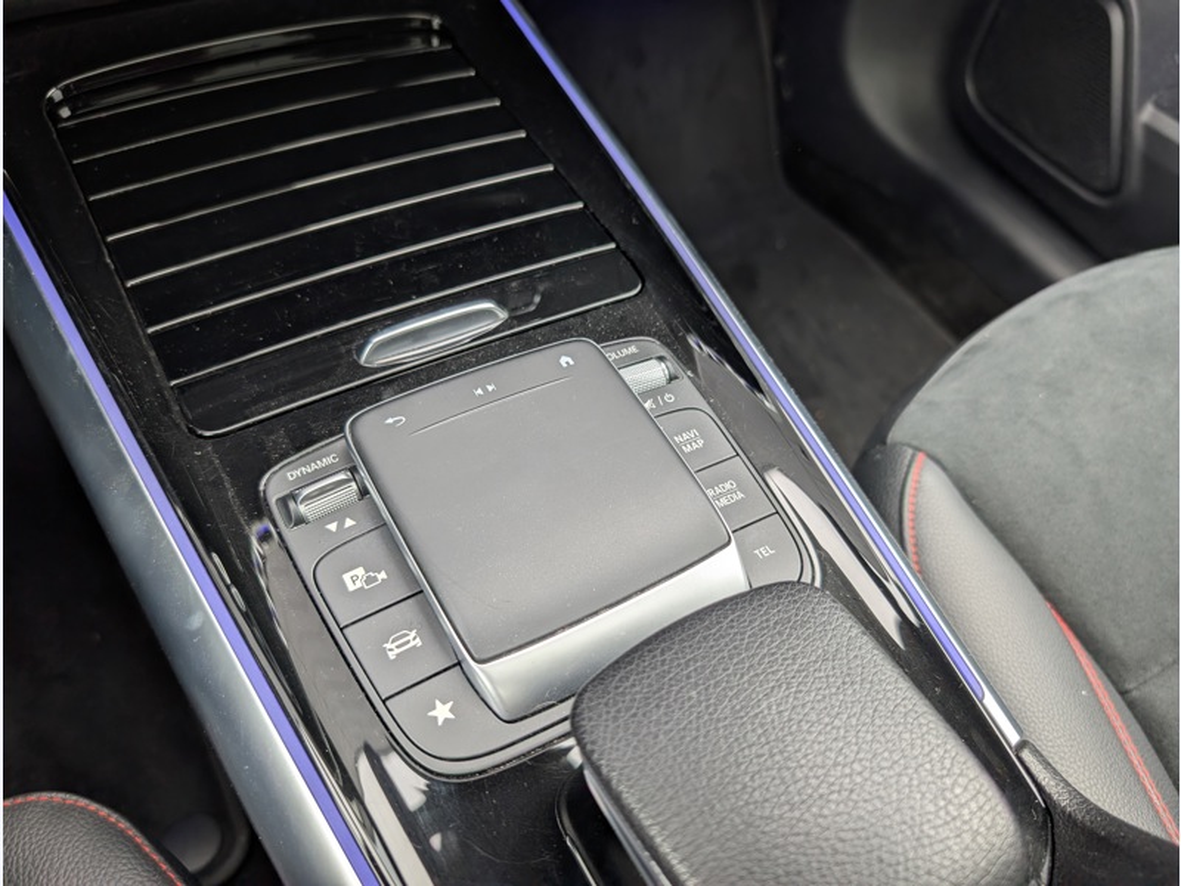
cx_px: 590
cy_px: 443
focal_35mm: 24
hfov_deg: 71.6
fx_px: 819
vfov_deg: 56.8
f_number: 1.68
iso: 66
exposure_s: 1/78.8
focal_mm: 6.9
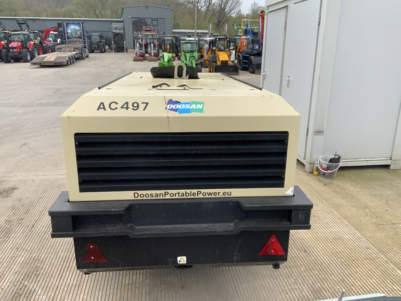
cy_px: 150
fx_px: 336
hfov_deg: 61.7
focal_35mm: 29
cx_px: 200
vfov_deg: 48.2
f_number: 1.8
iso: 16
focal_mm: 3
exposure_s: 1/1098
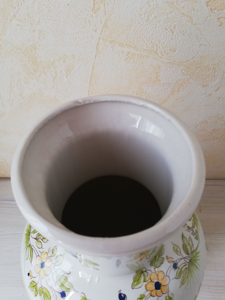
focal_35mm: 30
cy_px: 150
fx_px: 260
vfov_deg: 60.0
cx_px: 112
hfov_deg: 46.8
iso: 160
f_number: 2.2
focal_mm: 3.81
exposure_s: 1/60
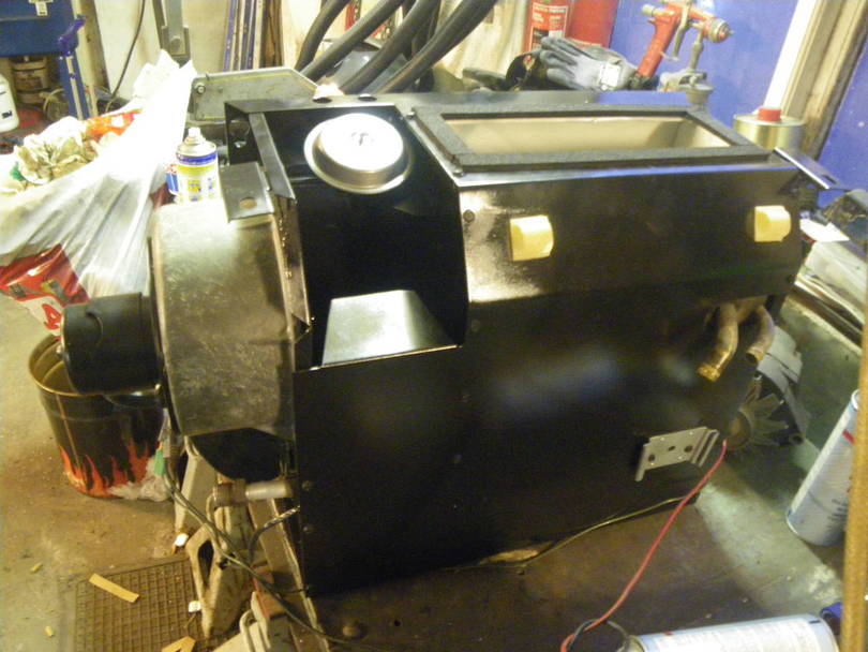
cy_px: 326
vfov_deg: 49.8
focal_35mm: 28
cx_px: 434
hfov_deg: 63.4
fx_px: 702
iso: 800
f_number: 3.5
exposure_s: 1/4
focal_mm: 5
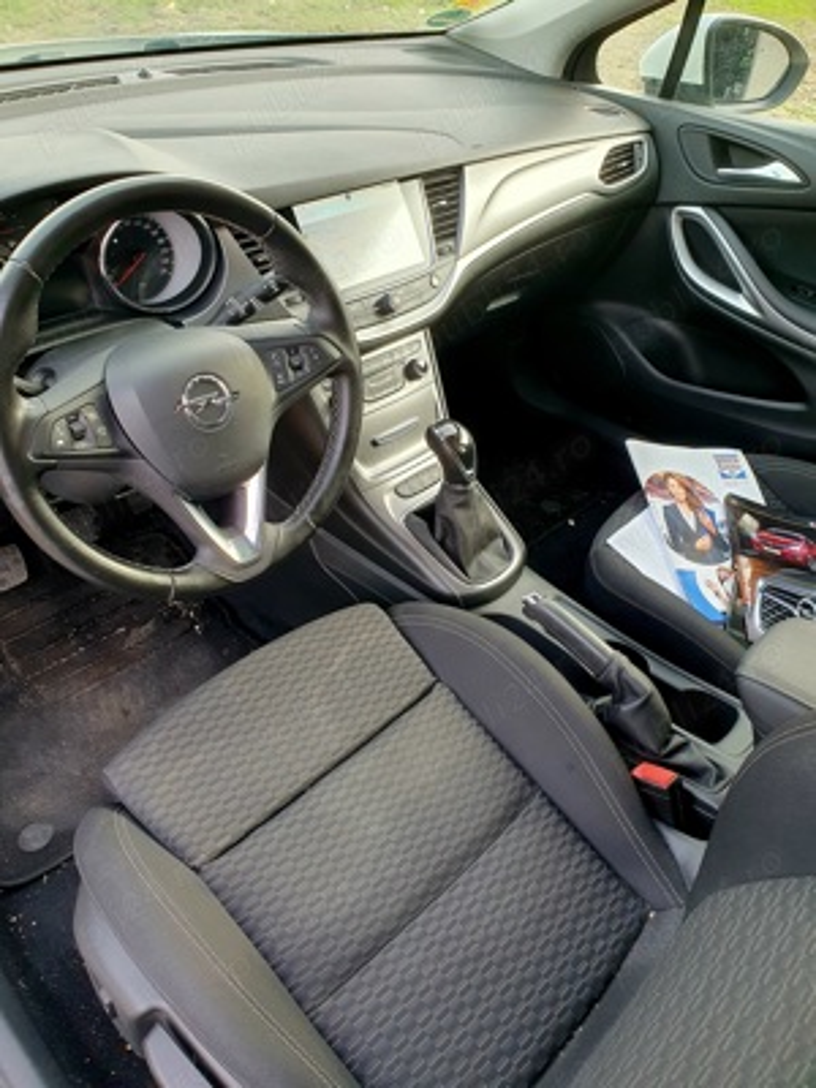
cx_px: 408
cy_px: 544
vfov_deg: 67.3
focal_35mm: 26
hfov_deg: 53.1
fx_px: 817
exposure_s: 1/100
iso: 100
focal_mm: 4.32
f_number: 2.4
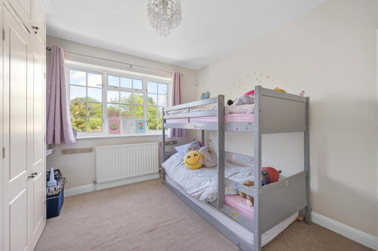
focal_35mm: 14
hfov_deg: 104.3
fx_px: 147
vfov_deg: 81.1
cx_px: 189
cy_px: 126
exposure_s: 1/1.67
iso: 200
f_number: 16
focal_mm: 14
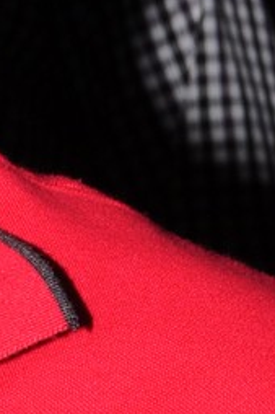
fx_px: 5220
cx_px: -405
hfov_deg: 3.0
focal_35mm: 455
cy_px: 26
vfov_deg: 4.5
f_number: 11
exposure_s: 1/125
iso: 320
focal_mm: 50
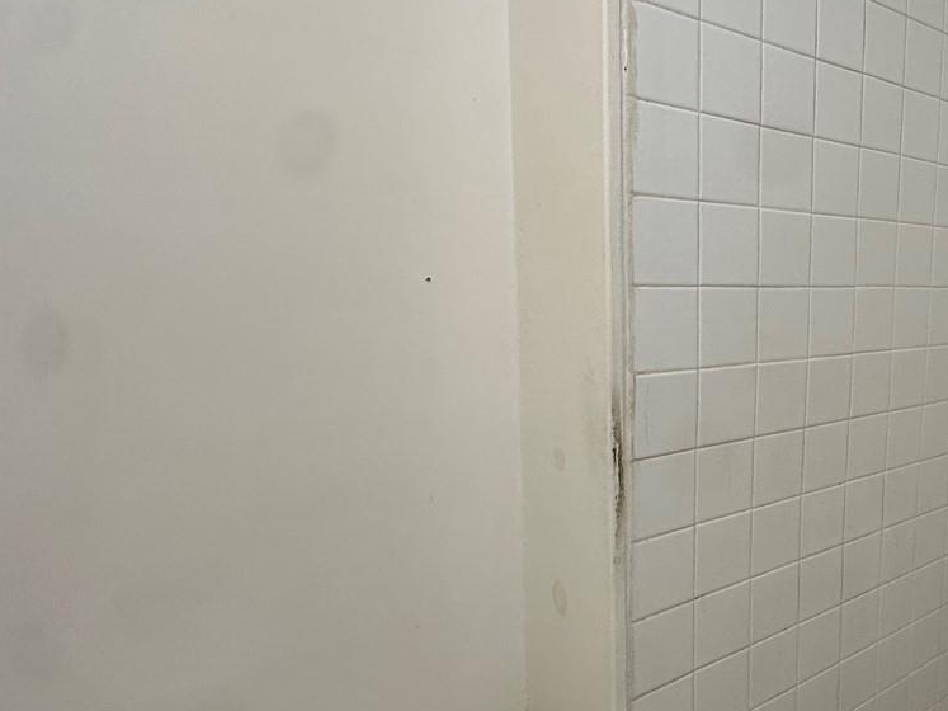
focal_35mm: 30
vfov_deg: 46.7
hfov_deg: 52.9
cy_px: 405
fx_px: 821
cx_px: 845
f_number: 2.2
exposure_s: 1/120
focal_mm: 2.22
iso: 200
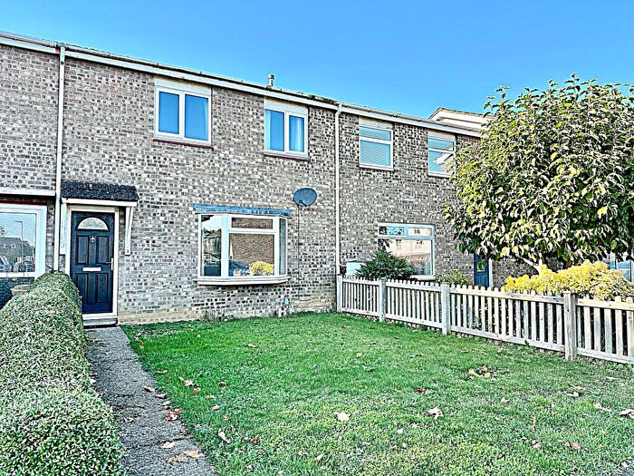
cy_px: 238
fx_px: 440
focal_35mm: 24
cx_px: 317
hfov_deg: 71.6
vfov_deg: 56.8
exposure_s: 1/1062
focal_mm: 6.86
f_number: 1.78
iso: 80
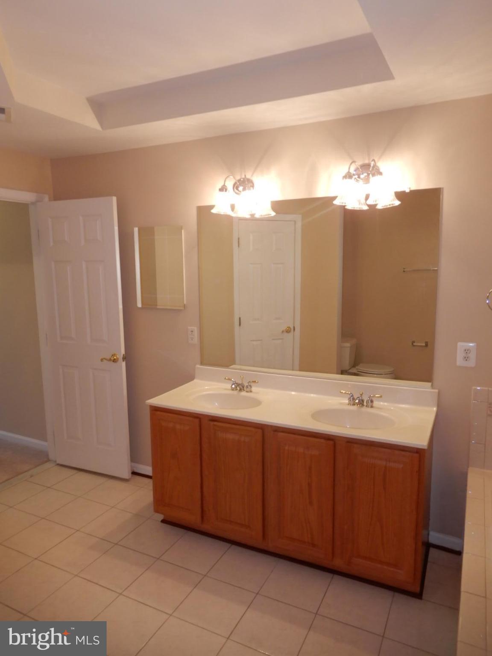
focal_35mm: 24
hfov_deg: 56.8
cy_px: 328
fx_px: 455
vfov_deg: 71.6
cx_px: 246
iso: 140
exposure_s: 1/30
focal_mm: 4.3
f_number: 3.4
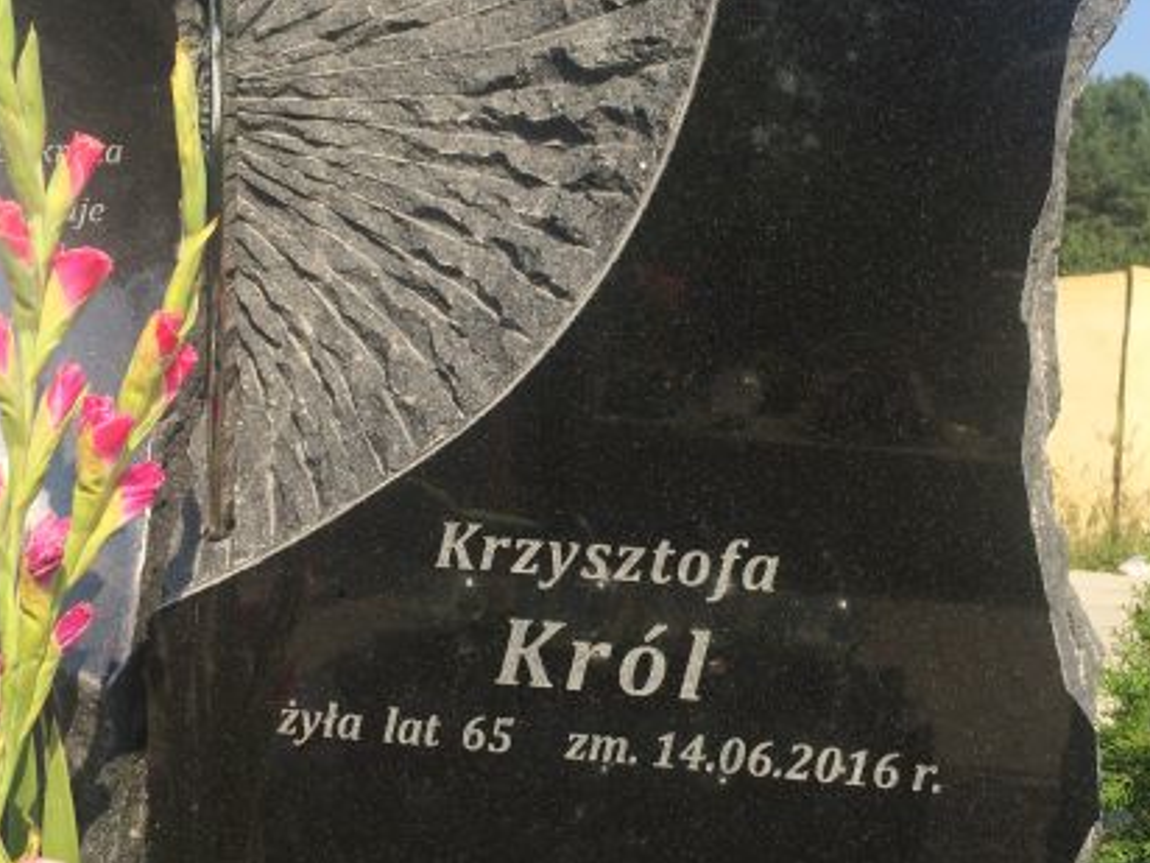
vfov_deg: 32.2
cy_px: 419
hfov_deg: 41.9
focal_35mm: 45
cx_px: 667
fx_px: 1495
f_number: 2.2
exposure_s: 1/1244
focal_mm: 4.15
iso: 32
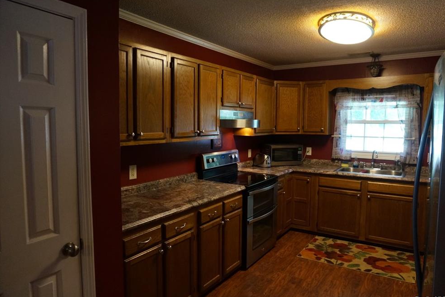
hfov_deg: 71.5
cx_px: 231
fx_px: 309
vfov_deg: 51.3
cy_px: 149
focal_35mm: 25
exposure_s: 1/60
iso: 1600
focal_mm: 16
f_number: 4
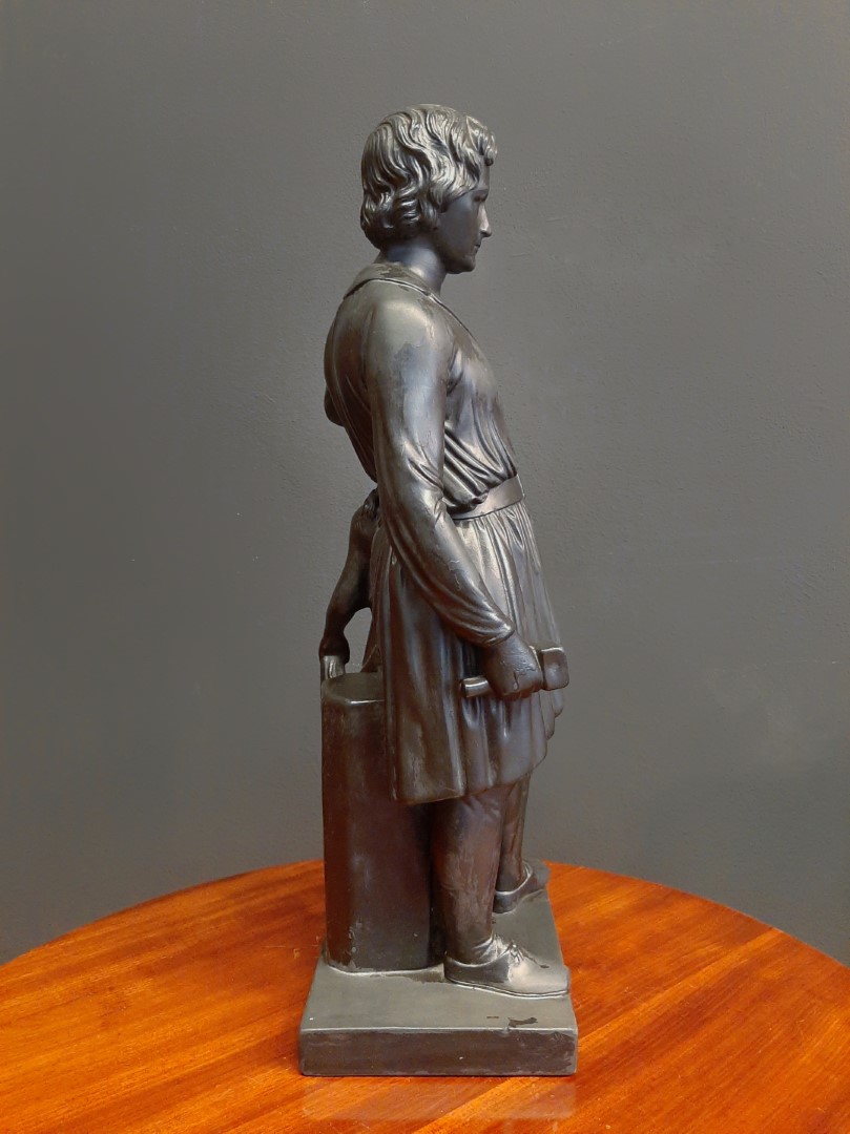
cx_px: 425
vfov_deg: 67.3
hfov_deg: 53.0
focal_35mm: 26
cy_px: 567
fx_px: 852
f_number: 1.7
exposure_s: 1/20
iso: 400
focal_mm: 3.93
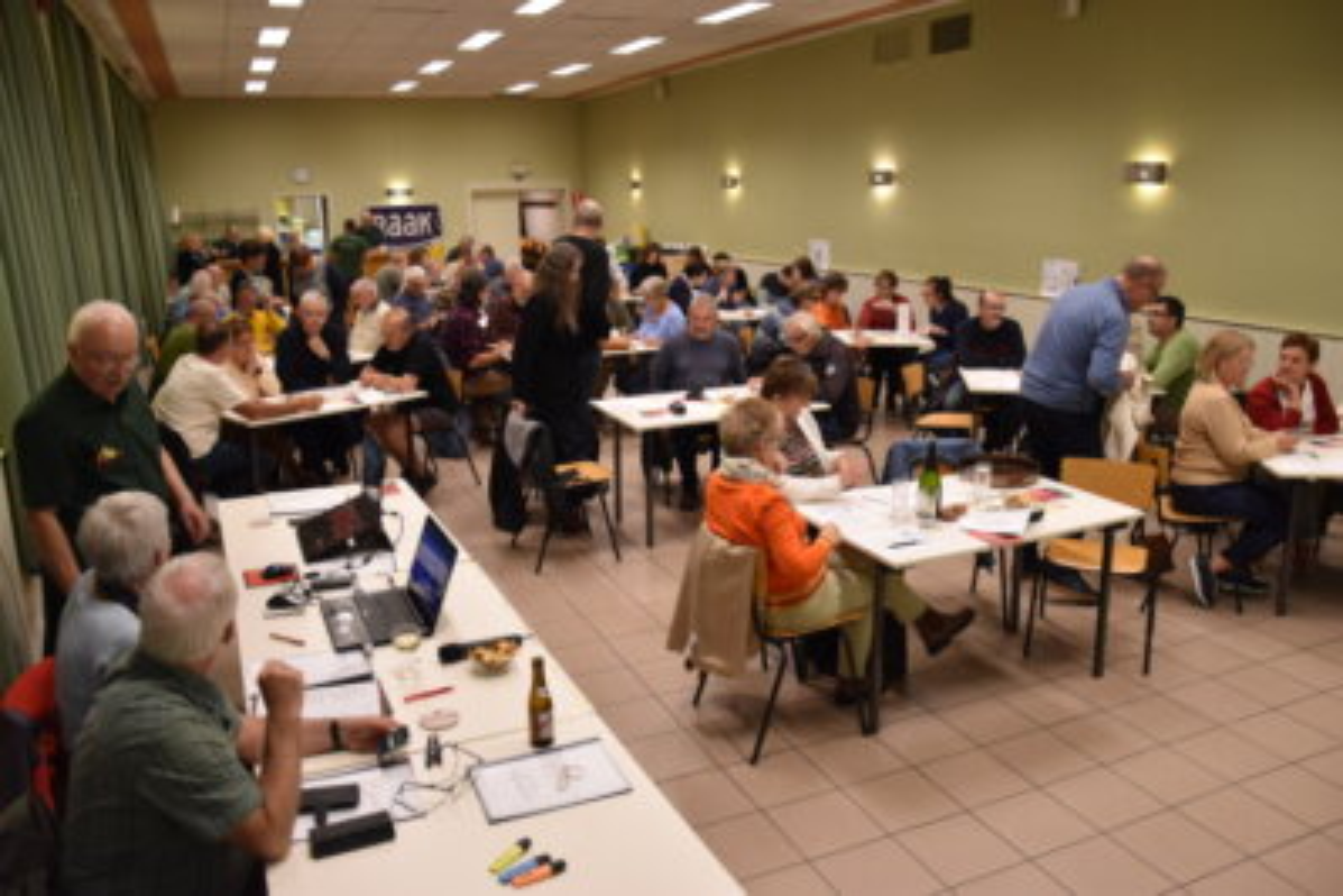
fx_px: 1007
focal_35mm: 27
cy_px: 448
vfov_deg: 47.9
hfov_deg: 67.4
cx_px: 672
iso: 900
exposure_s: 1/60
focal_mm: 18
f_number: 3.5
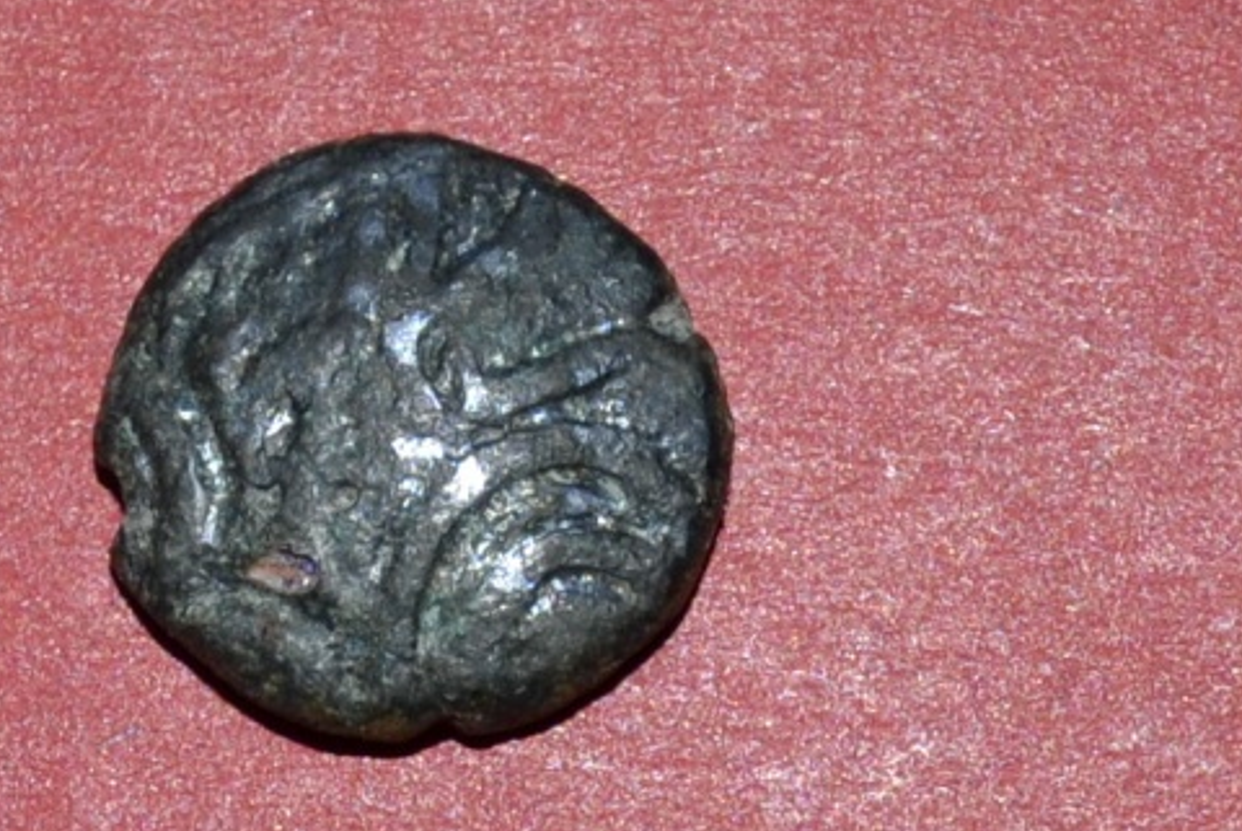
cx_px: 378
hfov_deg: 42.7
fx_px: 1554
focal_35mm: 45
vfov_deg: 29.9
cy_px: 418
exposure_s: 1/60
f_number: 8
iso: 100
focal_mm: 18
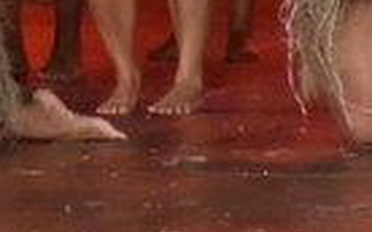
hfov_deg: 2.1
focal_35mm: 994
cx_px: -159
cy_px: -298
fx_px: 10069
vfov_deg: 1.3
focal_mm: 140
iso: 12800
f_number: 5.6
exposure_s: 1/250
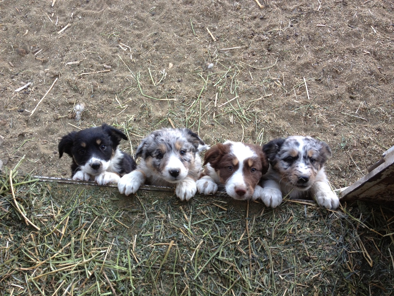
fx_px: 398
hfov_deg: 52.6
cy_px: 148
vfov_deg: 40.7
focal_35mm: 35
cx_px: 197
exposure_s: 1/60
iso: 80
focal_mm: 4.28
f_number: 2.4
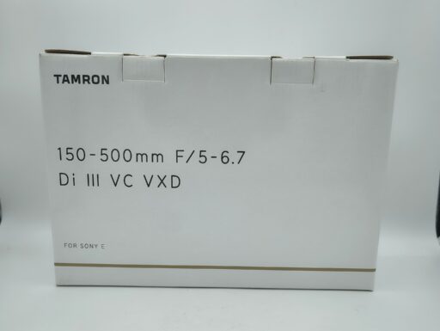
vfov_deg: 56.9
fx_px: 305
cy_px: 166
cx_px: 220
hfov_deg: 71.5
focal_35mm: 24
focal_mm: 5.56
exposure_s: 1/684
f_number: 1.8
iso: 101
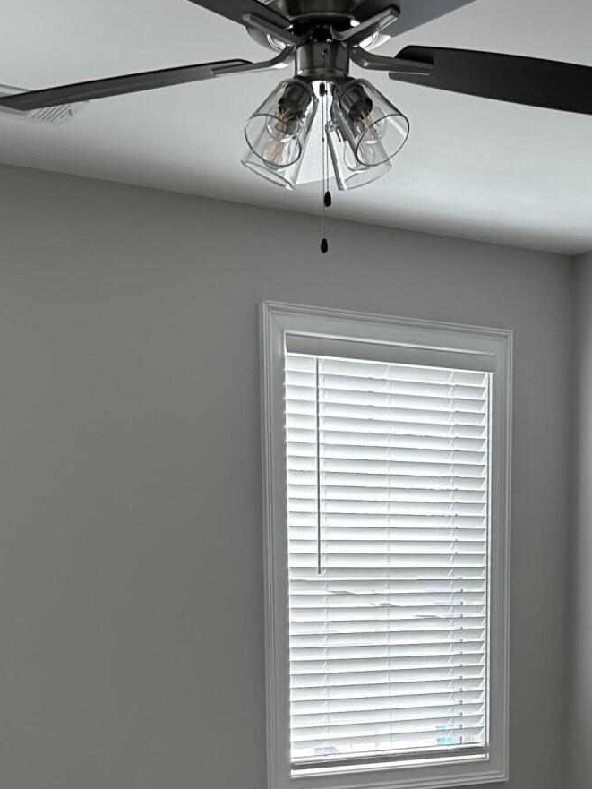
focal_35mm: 59
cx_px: 302
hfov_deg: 24.8
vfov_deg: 30.8
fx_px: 1345
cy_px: 748
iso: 125
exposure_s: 1/120
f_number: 1.5
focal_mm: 5.7
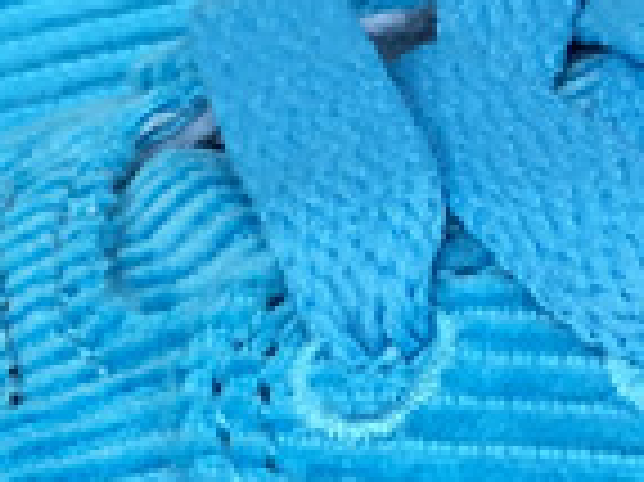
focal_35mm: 195
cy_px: 818
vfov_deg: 7.4
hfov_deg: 10.0
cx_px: -104
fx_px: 3625
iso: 25
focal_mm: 3.3
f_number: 2.4
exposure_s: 1/362
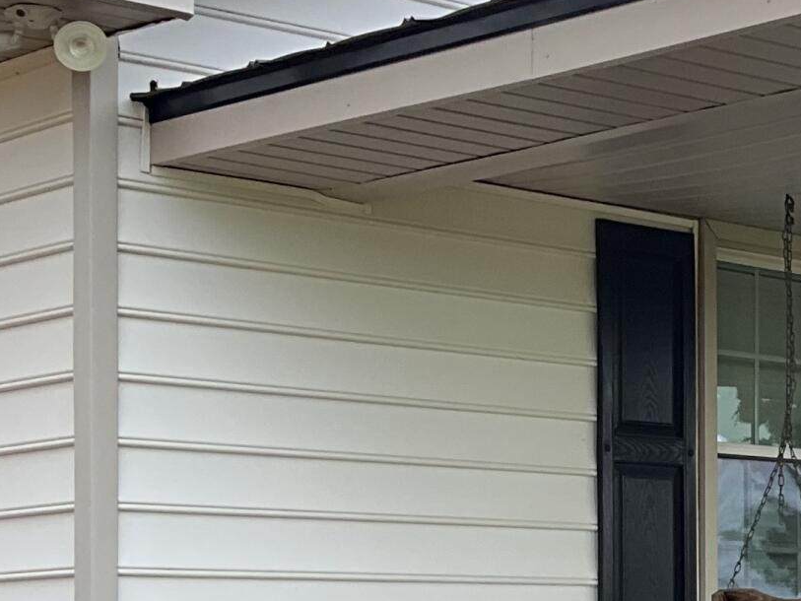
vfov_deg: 13.7
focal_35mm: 107
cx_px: 1096
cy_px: 513
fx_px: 2476
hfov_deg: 17.1
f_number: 1.8
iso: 25
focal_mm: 3
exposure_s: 1/435
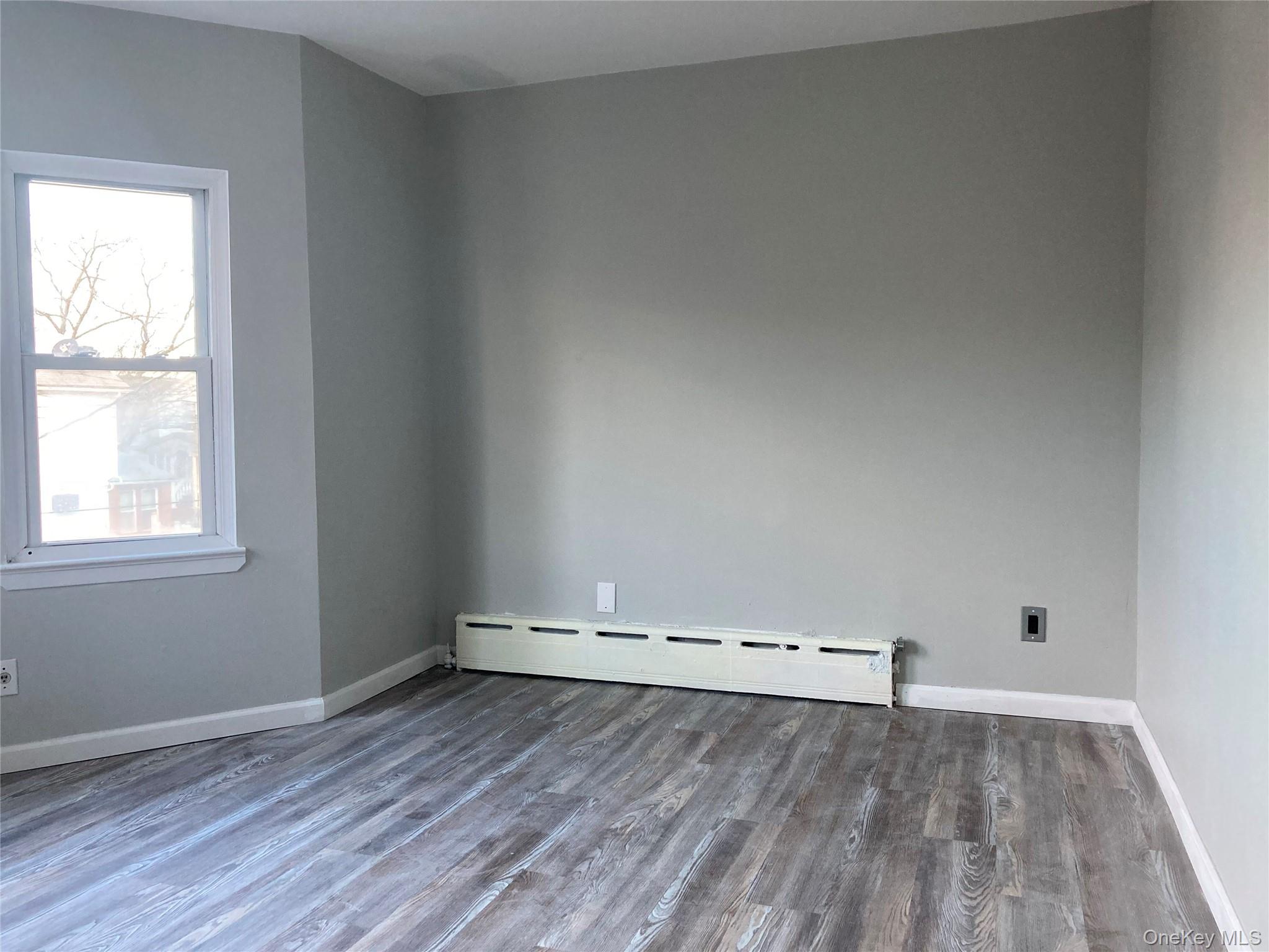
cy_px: 476
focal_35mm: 28
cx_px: 634
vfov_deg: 49.7
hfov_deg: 63.4
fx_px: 1026
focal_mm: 3.99
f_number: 1.8
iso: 125
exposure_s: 1/60
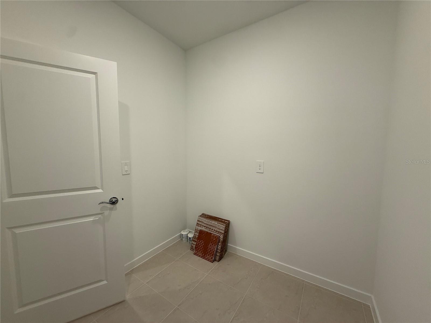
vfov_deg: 85.7
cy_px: 162
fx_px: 174
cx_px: 216
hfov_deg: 102.1
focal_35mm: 14
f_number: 2.2
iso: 200
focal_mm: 2.22
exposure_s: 1/120
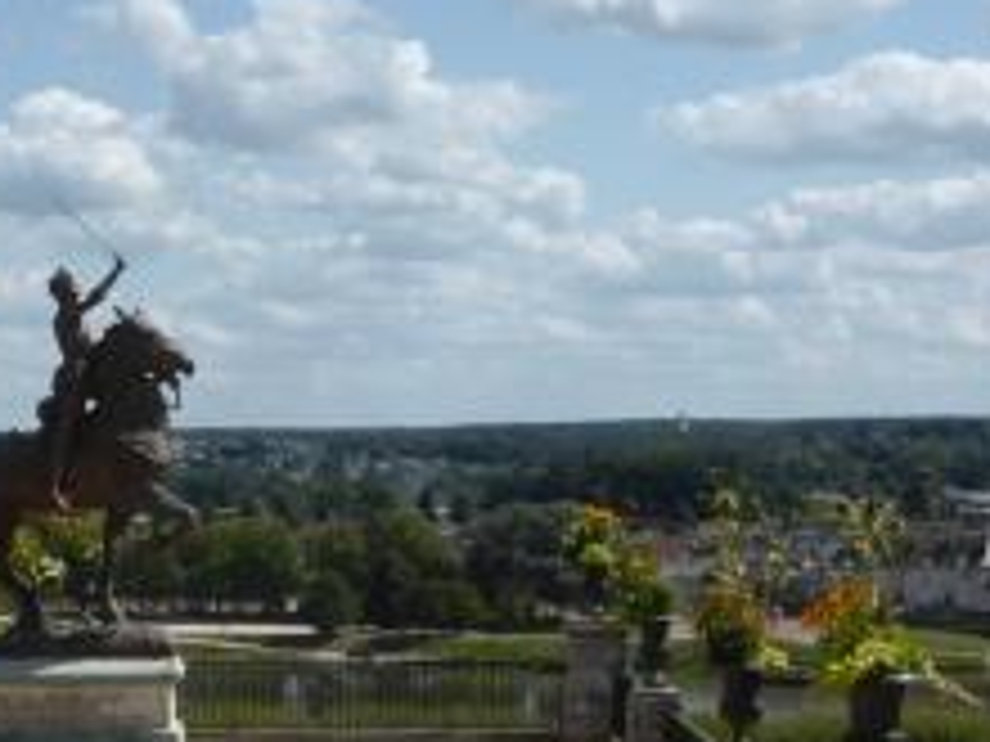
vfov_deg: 13.6
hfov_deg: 18.0
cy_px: 576
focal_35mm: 108
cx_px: 153
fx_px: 3089
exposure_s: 1/1300
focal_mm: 9
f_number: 4.4
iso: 100
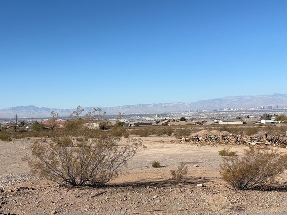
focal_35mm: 47
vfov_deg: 30.9
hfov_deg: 39.9
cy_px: 99
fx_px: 390
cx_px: 96
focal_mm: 5.96
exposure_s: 1/5814
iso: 50
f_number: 1.6
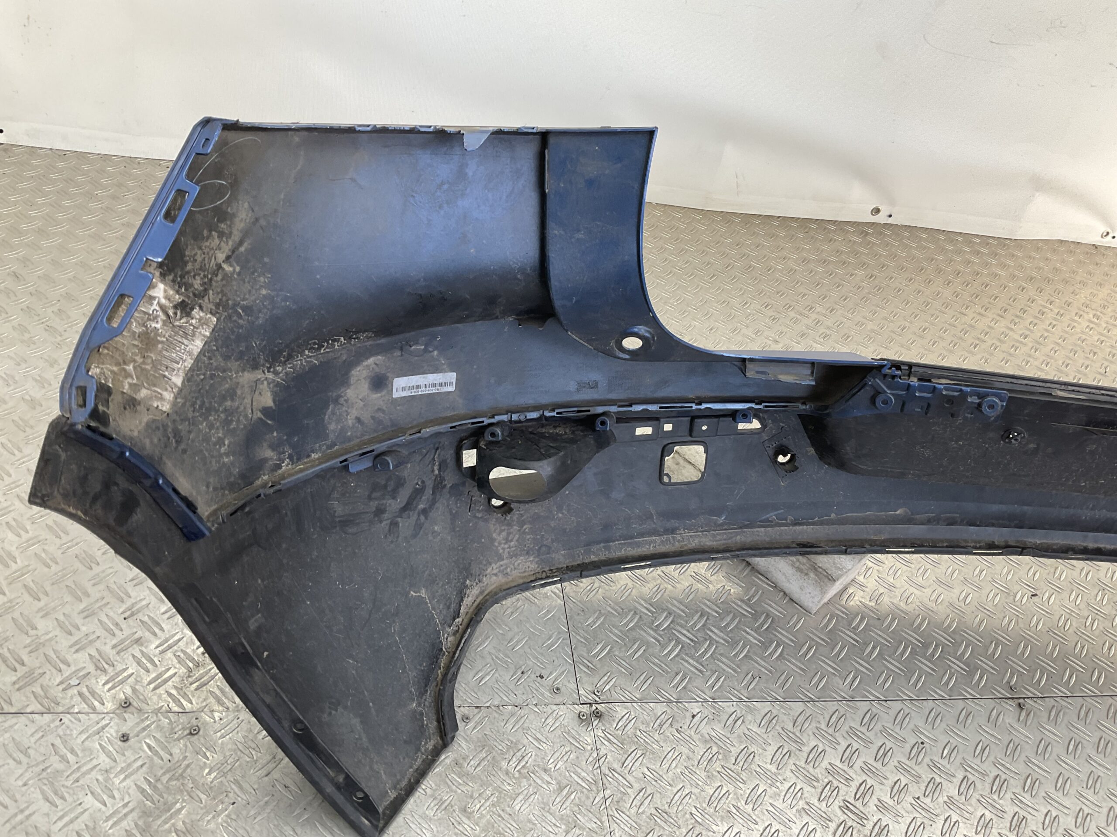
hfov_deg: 61.7
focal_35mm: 29
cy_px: 418
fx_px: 936
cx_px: 558
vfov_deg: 48.2
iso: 32
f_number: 1.8
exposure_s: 1/120
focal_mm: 3
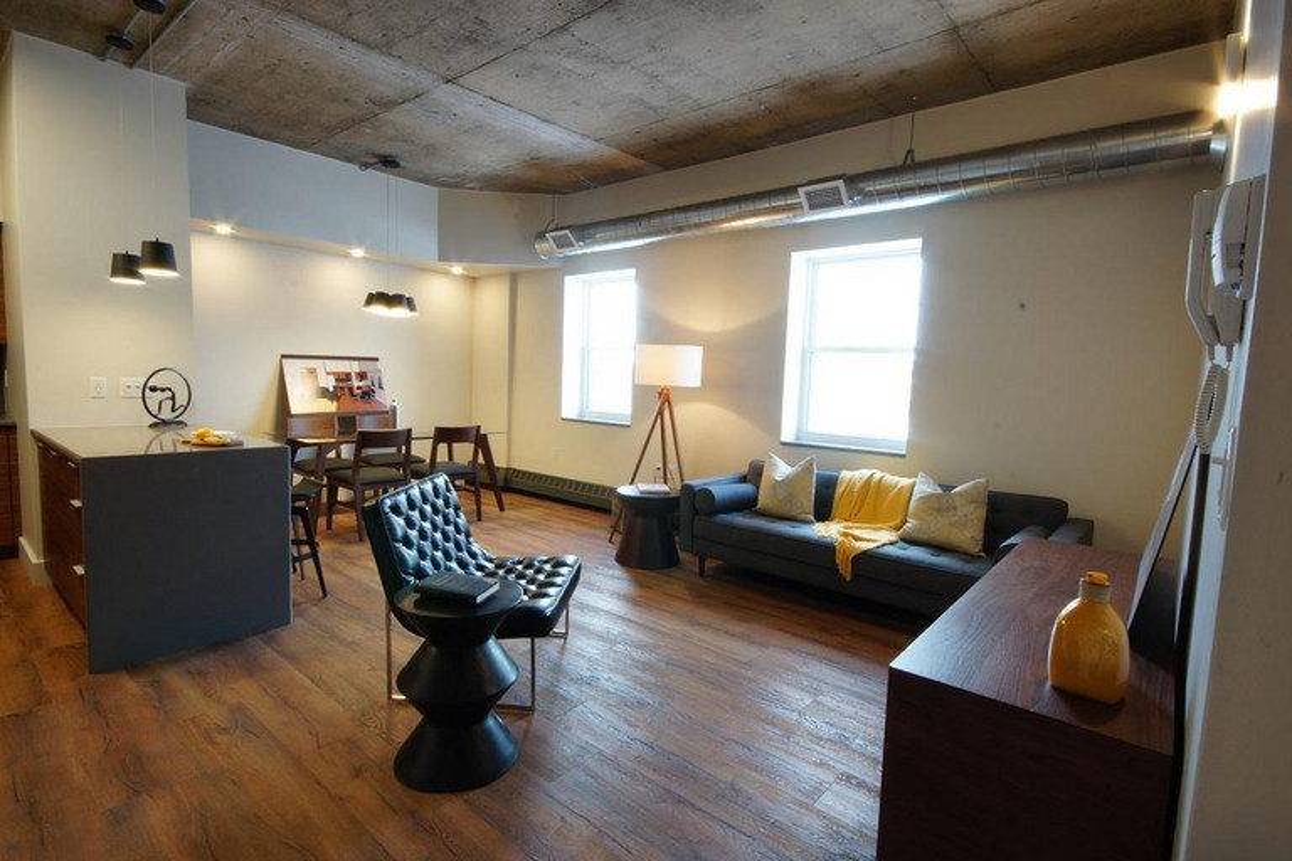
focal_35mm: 18
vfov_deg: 67.4
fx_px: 646
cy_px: 430
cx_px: 646
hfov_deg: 90.0
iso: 100
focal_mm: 12
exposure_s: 4
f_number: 22
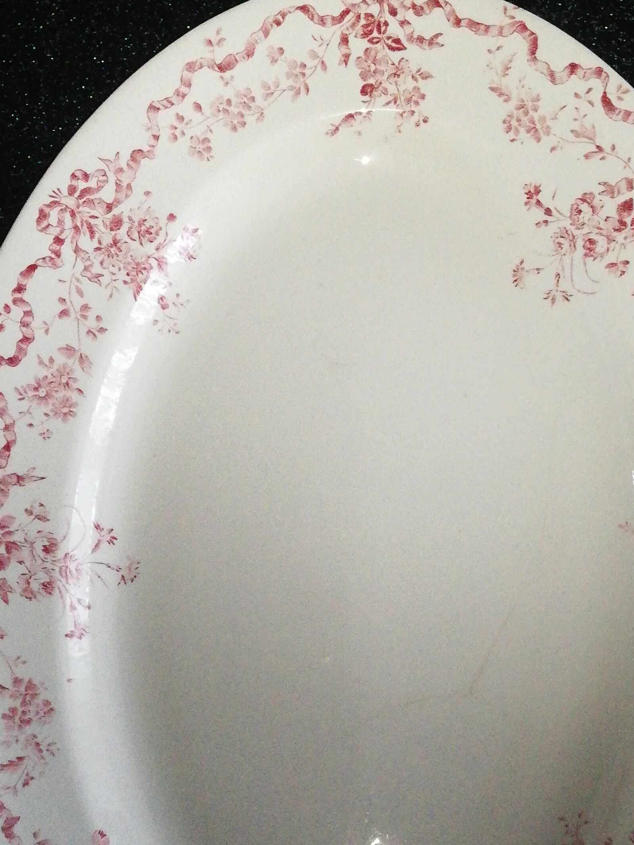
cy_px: 604
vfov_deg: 33.8
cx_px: 349
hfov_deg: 26.1
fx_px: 1367
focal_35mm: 56
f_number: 2.2
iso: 1000
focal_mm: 3.81
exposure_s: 1/17.1
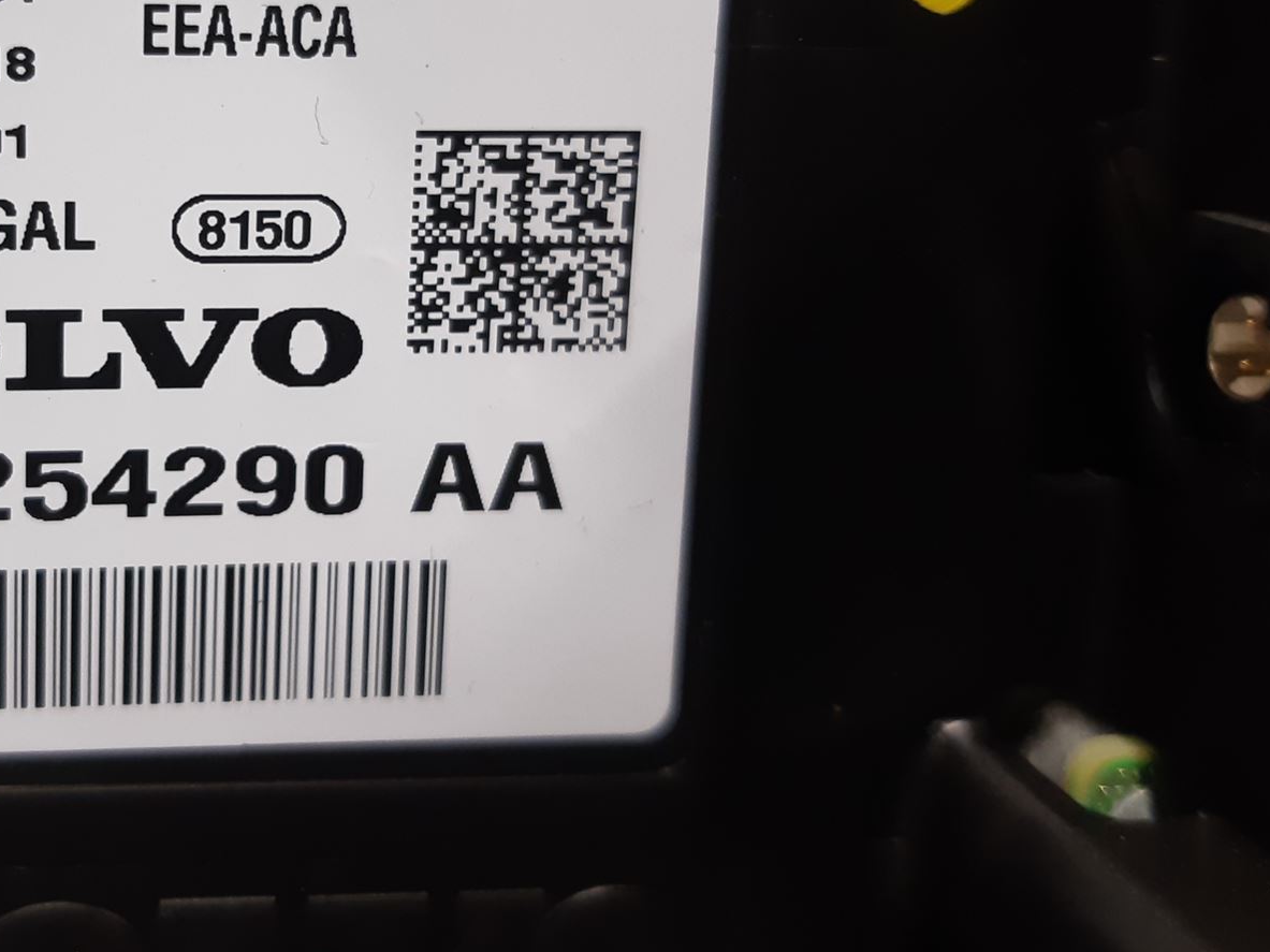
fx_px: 1651
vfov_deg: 31.8
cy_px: 292
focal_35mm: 45
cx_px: 228
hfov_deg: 40.1
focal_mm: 3.93
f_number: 1.7
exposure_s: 1/50
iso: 160
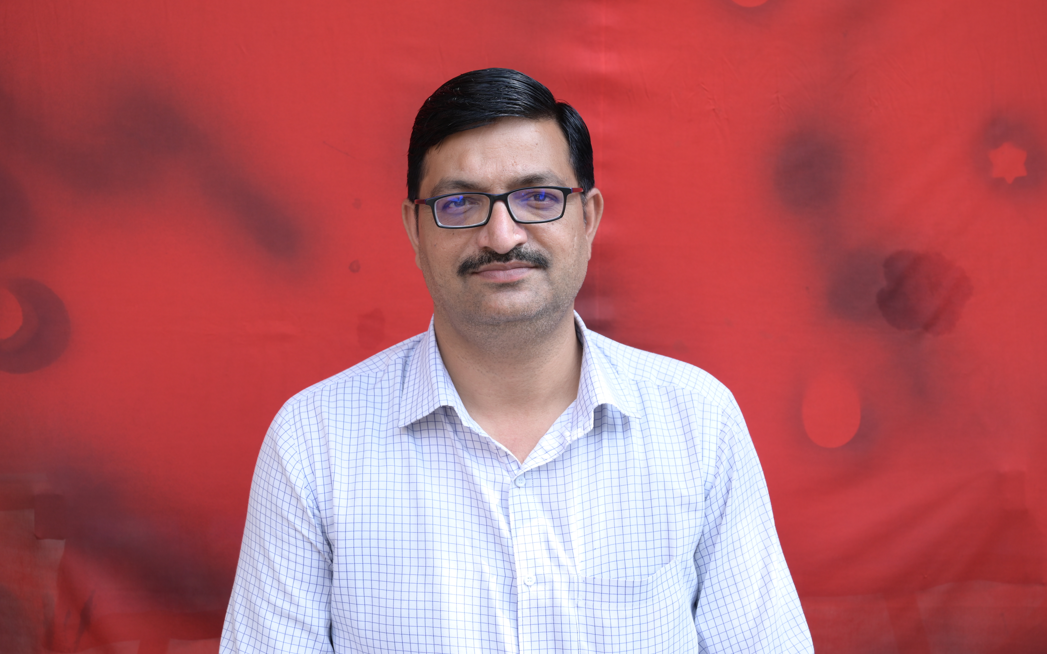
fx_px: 1370
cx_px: 524
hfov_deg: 41.8
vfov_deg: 26.9
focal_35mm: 48
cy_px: 330
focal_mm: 47
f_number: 6.3
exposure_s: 1/125
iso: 160
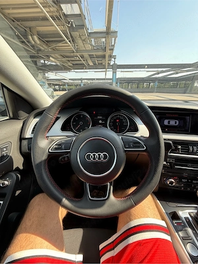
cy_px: 132
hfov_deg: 85.7
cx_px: 99
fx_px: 107
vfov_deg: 102.1
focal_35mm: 14
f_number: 2.2
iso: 64
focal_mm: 2.22
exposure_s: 1/110
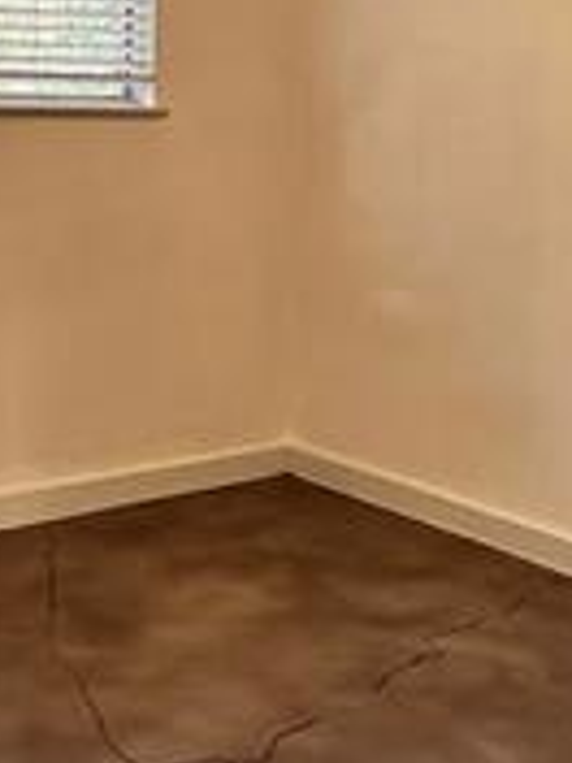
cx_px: 173
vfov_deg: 31.6
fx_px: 1344
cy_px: 290
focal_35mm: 61
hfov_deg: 23.9
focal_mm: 2.22
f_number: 2.2
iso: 250
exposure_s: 1/120
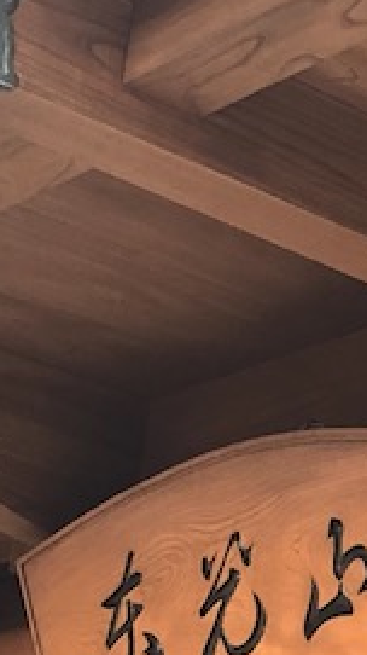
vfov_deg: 15.3
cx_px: 401
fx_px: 2427
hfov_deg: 8.6
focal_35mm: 140
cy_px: 227
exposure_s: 1/120
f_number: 1.8
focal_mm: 3.99
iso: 125
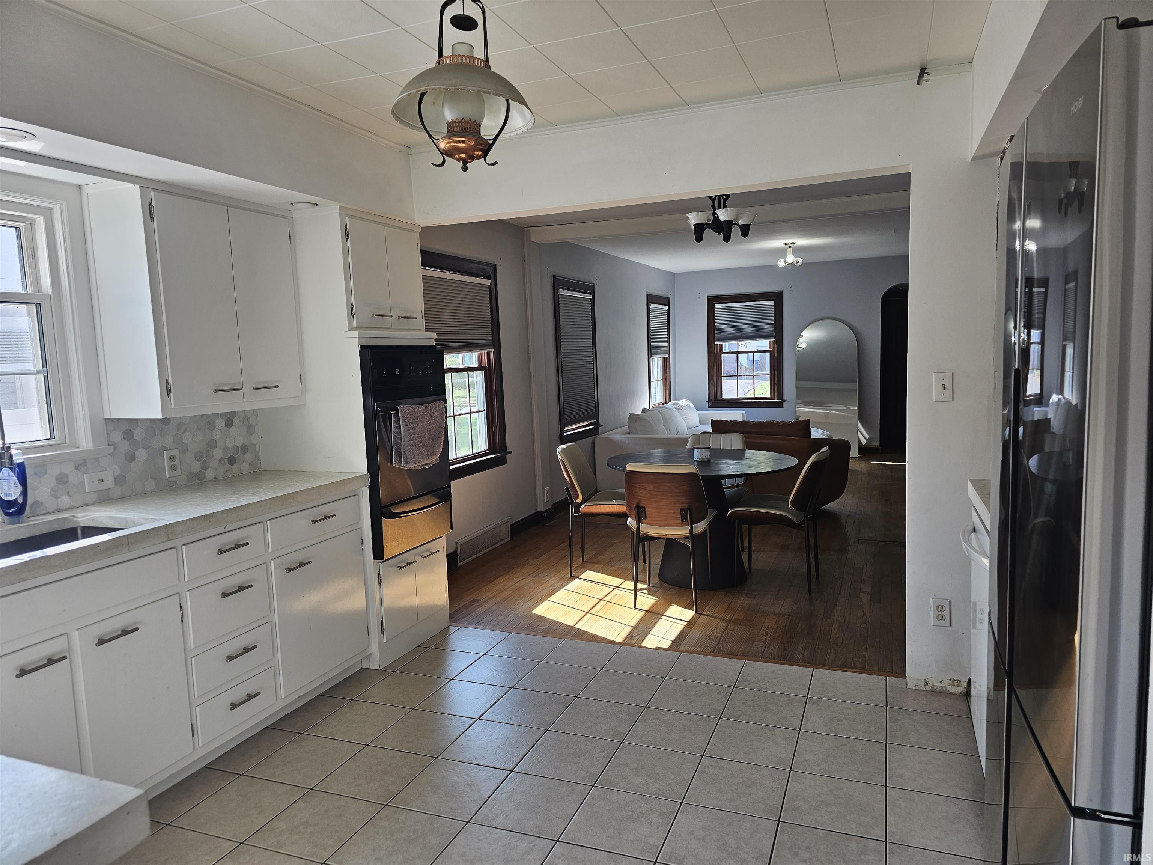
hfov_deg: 73.9
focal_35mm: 23
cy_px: 432
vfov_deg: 58.9
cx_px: 576
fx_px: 766
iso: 64
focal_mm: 6.3
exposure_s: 1/120
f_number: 1.7
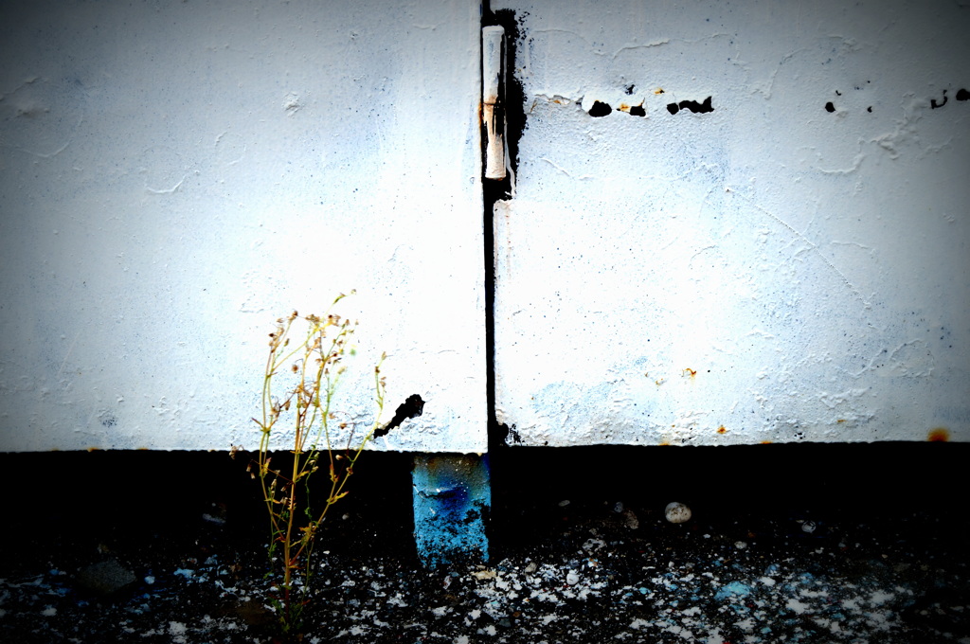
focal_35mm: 75
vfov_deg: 18.1
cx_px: 485
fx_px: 2018
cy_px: 322
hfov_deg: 27.0
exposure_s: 1/160
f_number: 8
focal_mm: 50
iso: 100
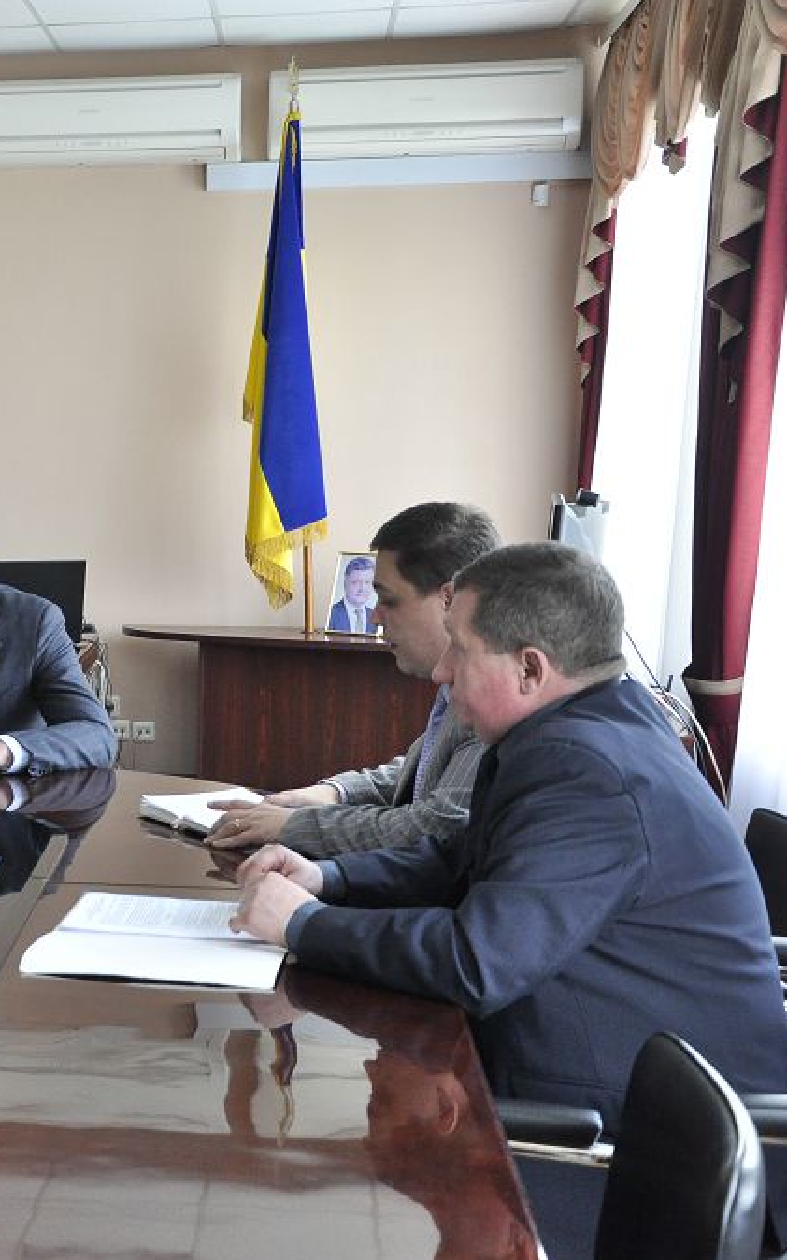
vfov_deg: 31.5
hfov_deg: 19.0
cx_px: -144
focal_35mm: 65
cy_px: 632
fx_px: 2232
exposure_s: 1/100
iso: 1250
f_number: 4.5
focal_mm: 28
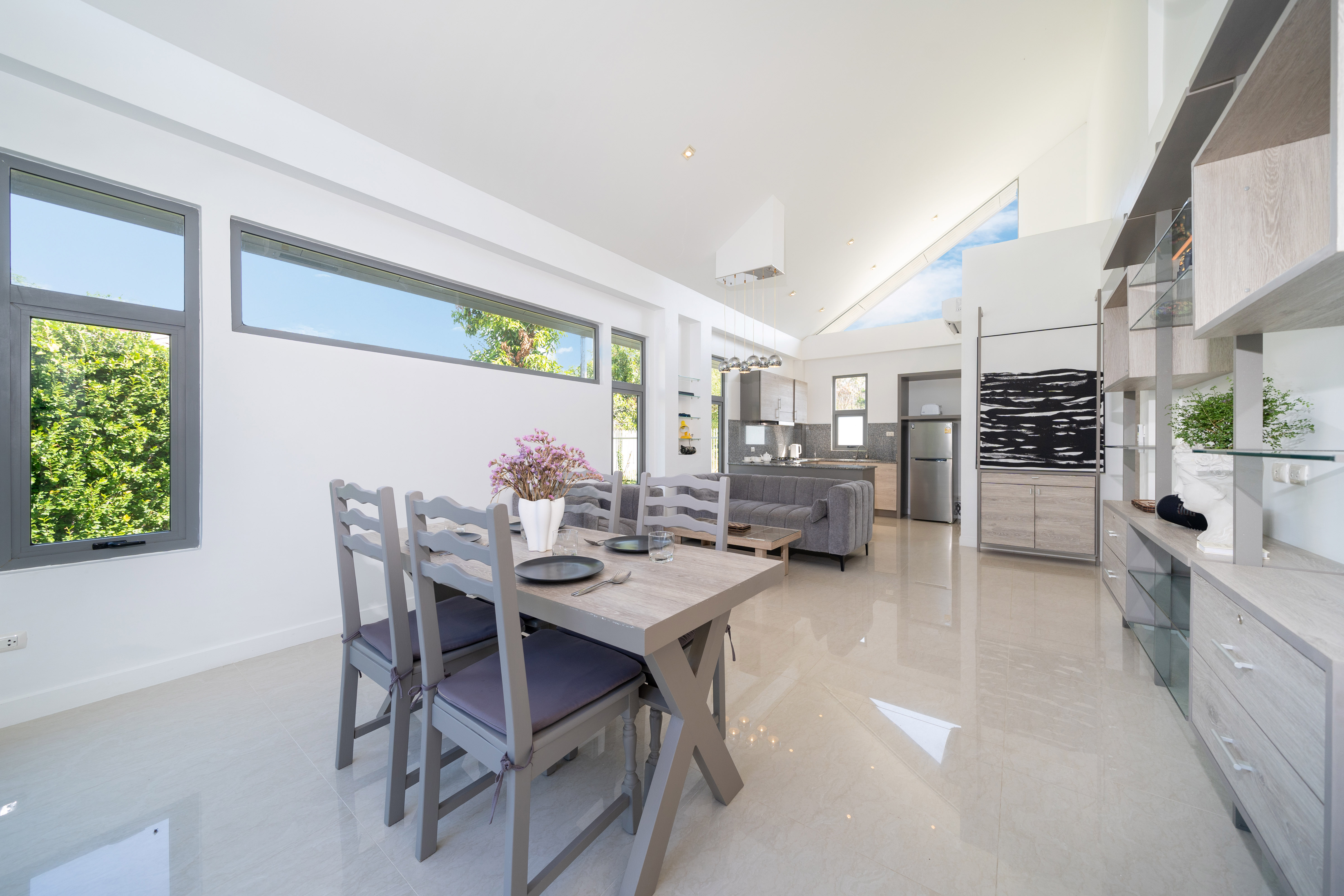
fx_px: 448
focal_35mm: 12
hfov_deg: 112.6
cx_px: 672
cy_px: 448
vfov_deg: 90.0
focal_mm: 12
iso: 250
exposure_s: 1/100
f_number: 5.6
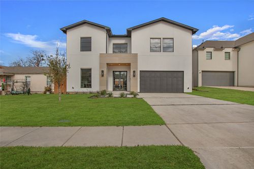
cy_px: 84
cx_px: 127
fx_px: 106
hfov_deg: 100.4
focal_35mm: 15
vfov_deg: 77.3
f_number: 7.1
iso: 100
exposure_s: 1/2000
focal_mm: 10
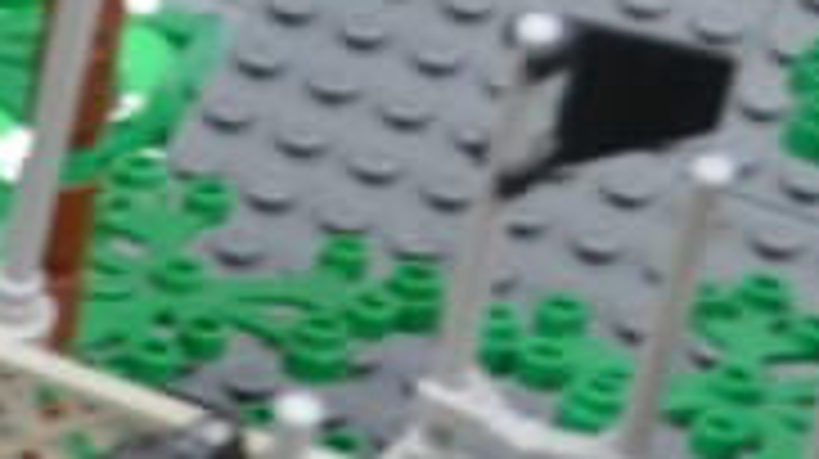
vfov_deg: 3.1
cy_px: 1730
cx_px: -1238
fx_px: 8071
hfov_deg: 5.6
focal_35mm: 372
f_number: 5
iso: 720
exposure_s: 1/60
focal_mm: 36
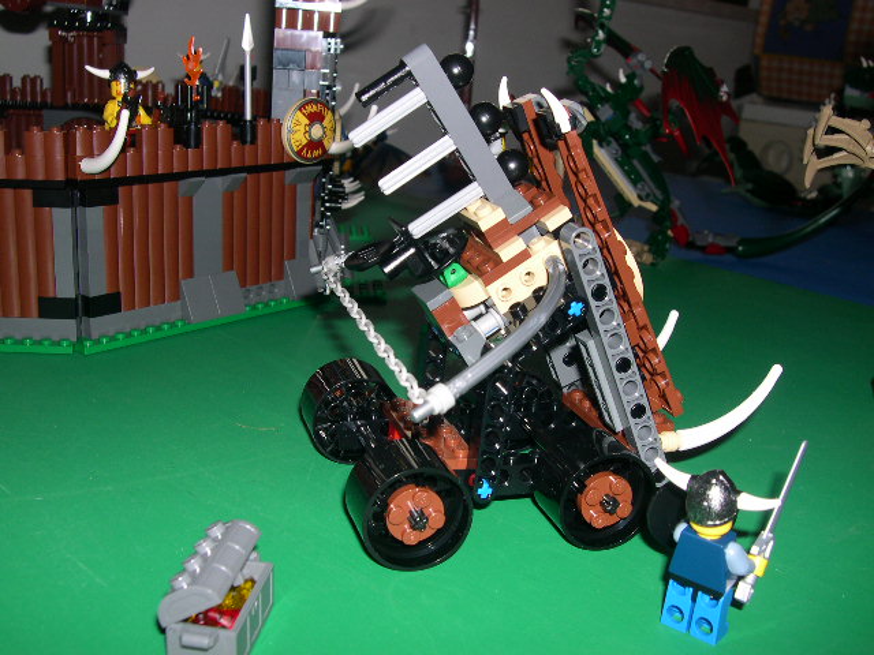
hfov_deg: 49.0
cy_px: 328
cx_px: 437
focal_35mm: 38
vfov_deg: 37.7
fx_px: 959
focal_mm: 8
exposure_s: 1/60
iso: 100
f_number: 7.6
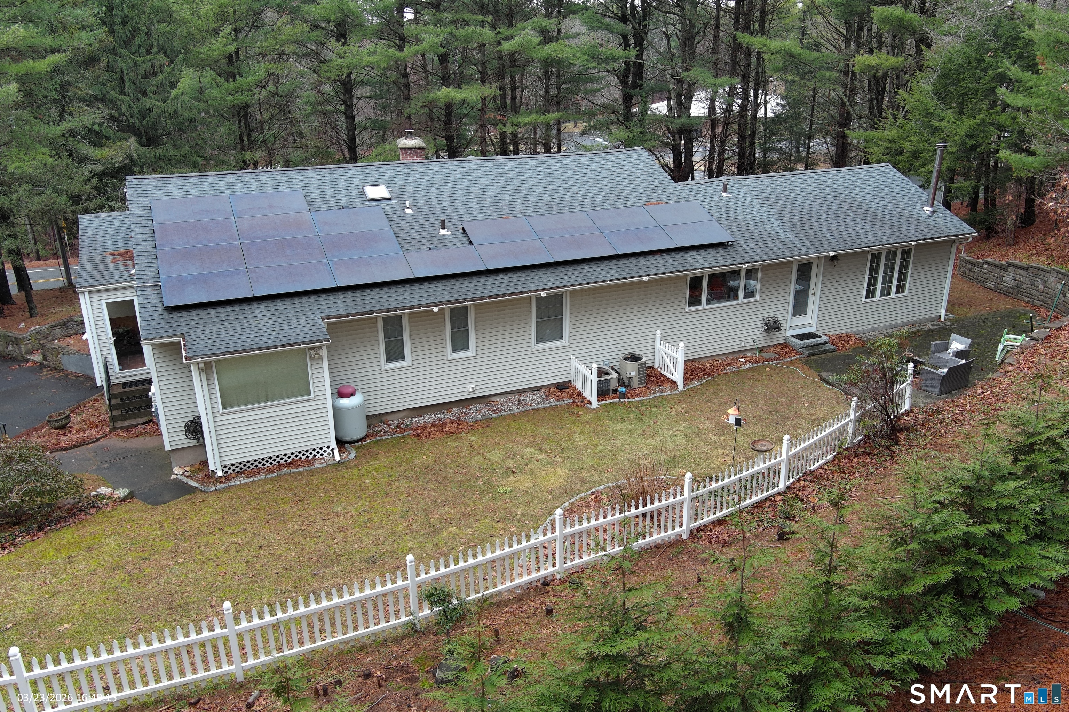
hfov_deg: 63.7
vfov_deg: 45.0
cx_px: 534
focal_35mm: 29
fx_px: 861
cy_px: 356
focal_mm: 10.57
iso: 100
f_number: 2.8
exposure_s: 1/28.9
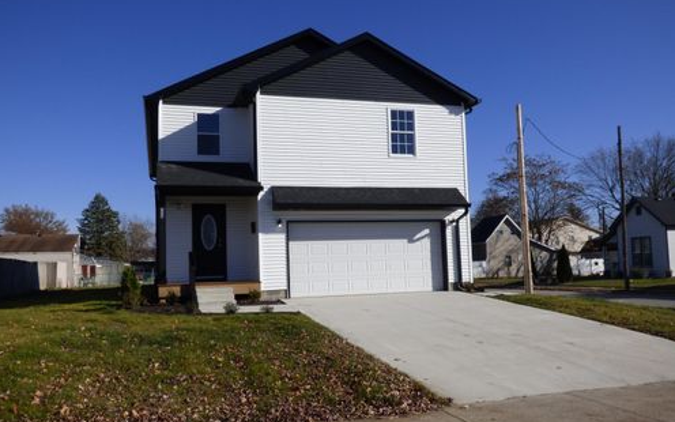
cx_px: 336
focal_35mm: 31
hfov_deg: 61.2
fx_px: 570
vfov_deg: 40.6
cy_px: 216
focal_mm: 5.04
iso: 100
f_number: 3.5
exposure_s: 1/2000
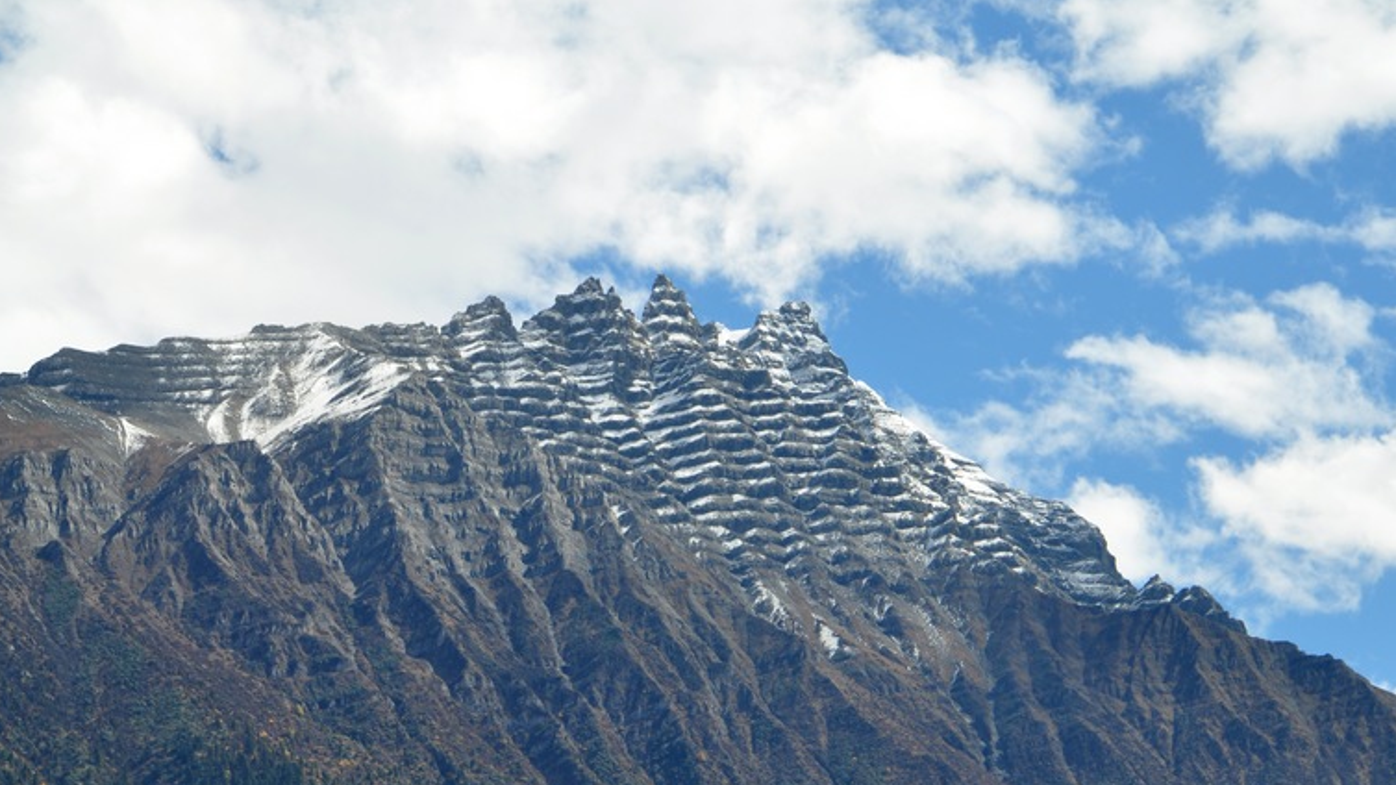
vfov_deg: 7.0
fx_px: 6440
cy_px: 464
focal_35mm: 174
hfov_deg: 12.4
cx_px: 700
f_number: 16
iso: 200
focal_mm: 110
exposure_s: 1/100
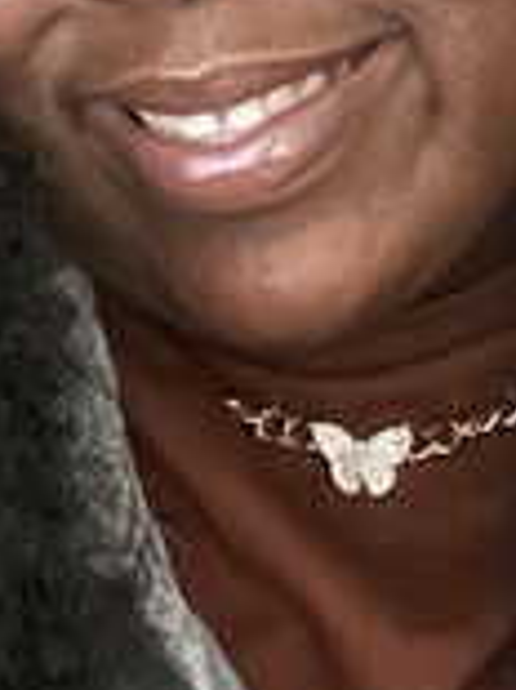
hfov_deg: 15.2
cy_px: 89
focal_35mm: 97
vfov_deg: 19.9
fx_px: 1931
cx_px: 216
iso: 2500
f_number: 2.2
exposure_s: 1/15
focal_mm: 2.71
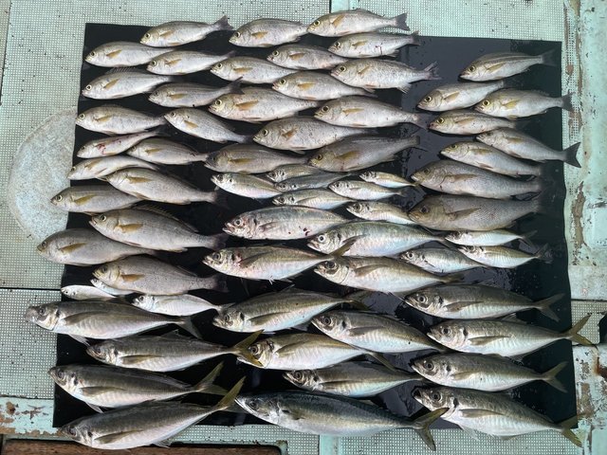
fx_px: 456
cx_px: 304
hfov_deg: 67.3
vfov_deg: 53.1
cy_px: 228
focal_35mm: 26
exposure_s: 1/530
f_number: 1.6
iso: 32
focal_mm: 4.2
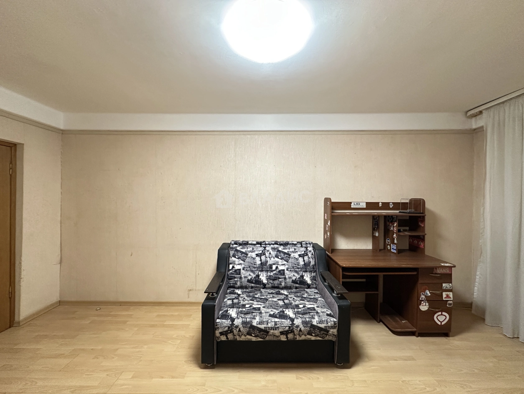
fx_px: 212
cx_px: 262
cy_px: 197
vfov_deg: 85.7
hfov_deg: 102.1
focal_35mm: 14
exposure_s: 1/50
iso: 500
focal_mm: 2.22
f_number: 2.2
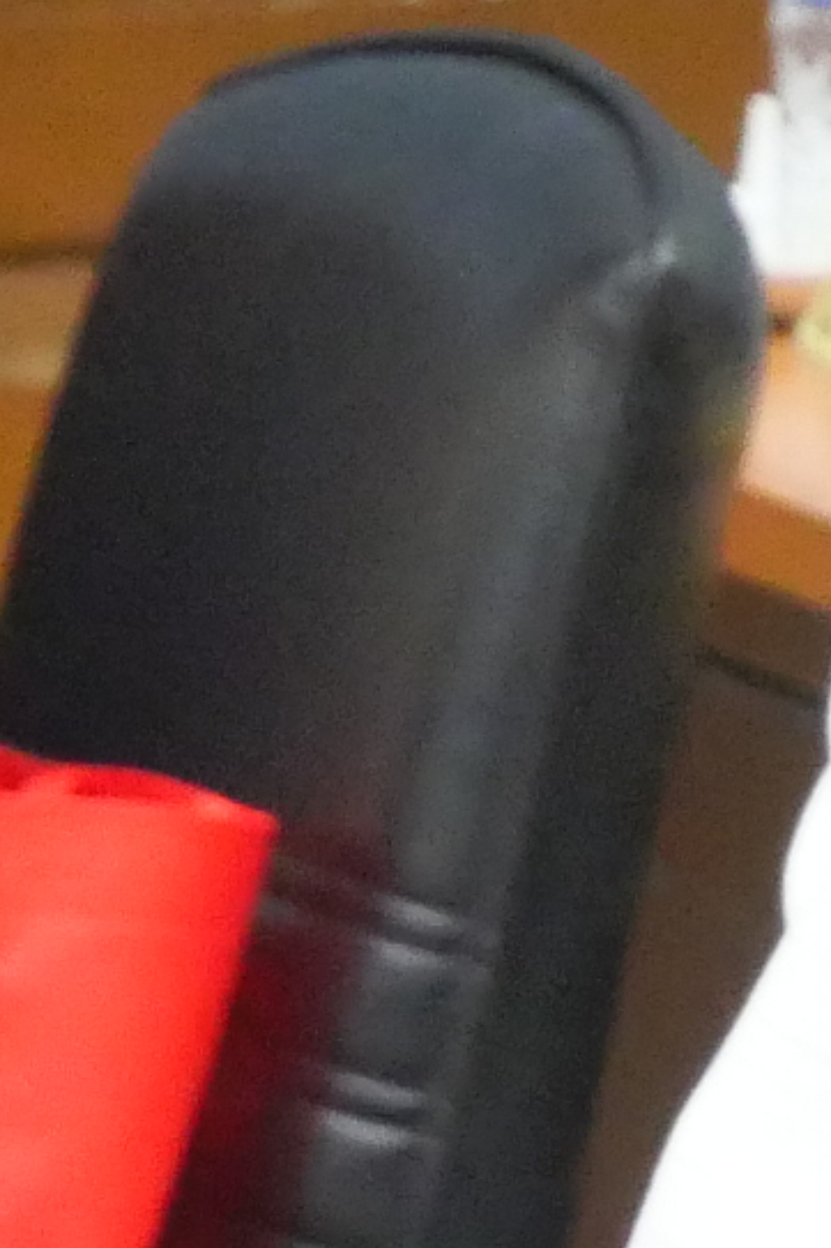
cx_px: 3688
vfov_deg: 2.4
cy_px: 969
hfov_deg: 1.6
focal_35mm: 850
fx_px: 29448
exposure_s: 1/30
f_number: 6.3
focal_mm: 60
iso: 3200
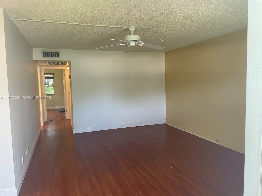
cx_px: 131
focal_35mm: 26
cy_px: 98
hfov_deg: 67.3
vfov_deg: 53.1
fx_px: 197
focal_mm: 4.2
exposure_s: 1/121
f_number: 1.6
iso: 100
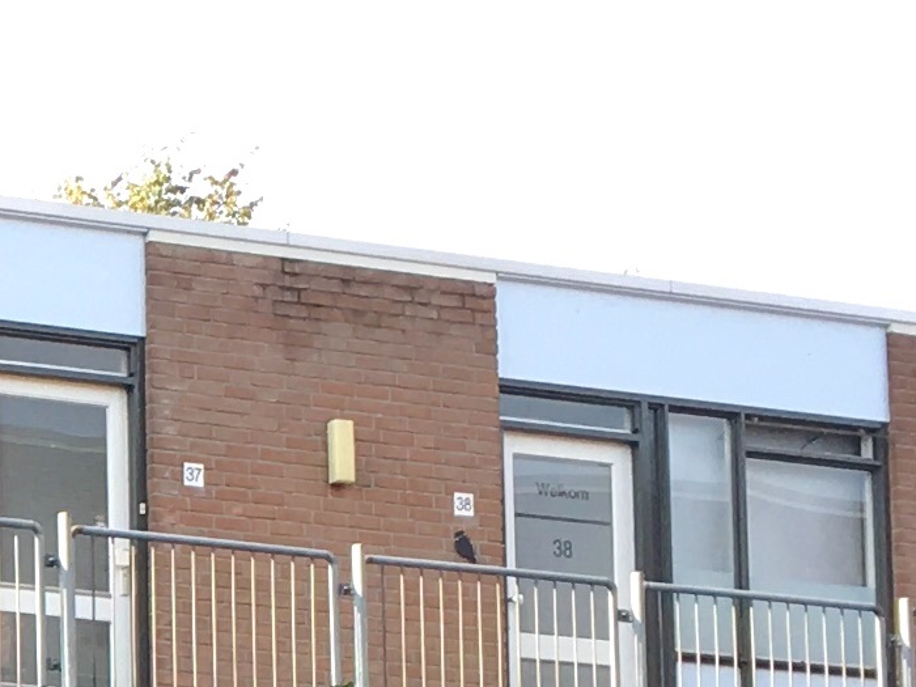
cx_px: -848
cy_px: 1180
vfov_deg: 8.6
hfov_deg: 10.9
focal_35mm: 167
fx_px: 4419
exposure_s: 1/300
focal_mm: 4.15
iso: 25
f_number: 2.2
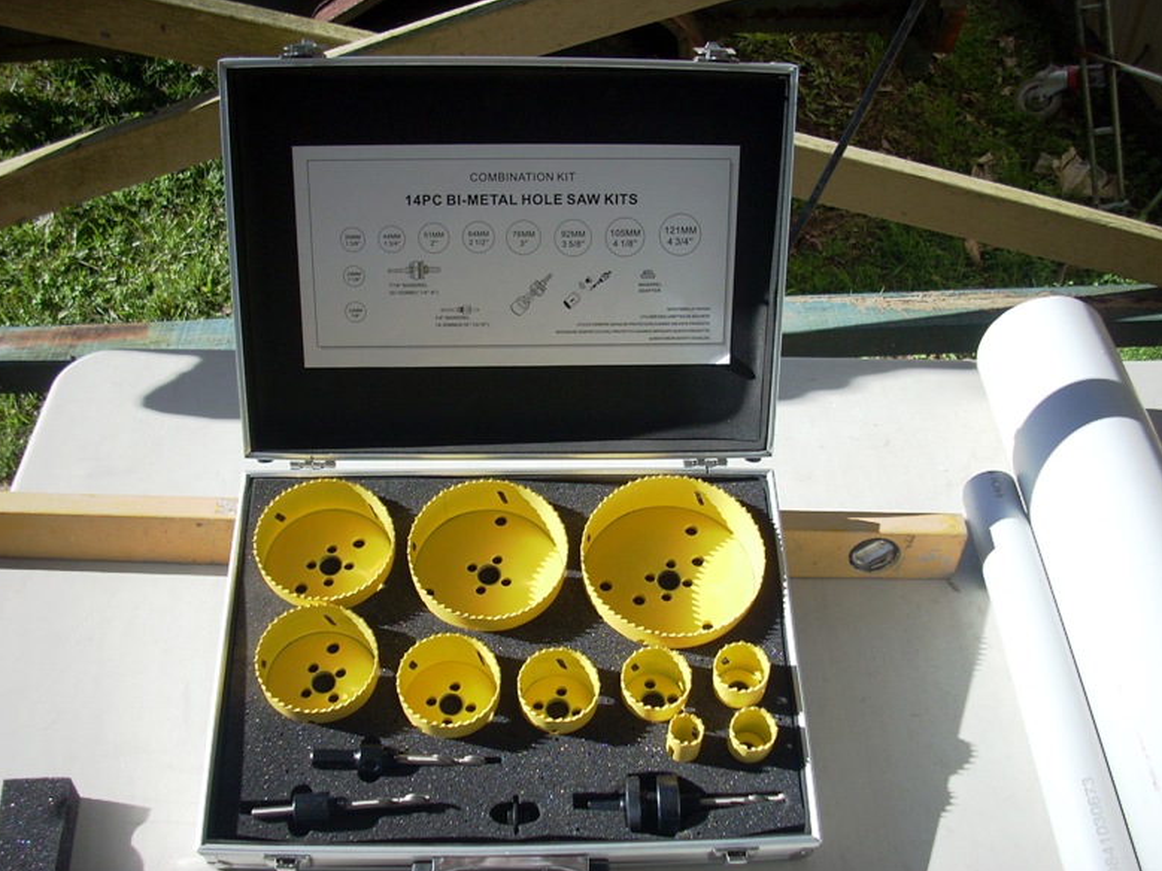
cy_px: 440
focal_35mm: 38
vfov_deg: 37.7
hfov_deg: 49.0
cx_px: 573
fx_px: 1275
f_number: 5.6
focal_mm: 6.2
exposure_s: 1/201
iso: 64
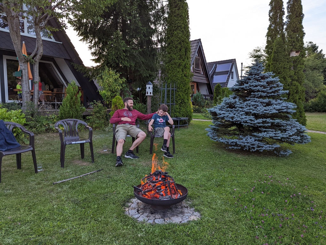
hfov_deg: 71.5
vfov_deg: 56.9
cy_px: 122
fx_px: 226
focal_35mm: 24
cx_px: 163
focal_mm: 6.81
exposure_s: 1/430
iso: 148
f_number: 1.85
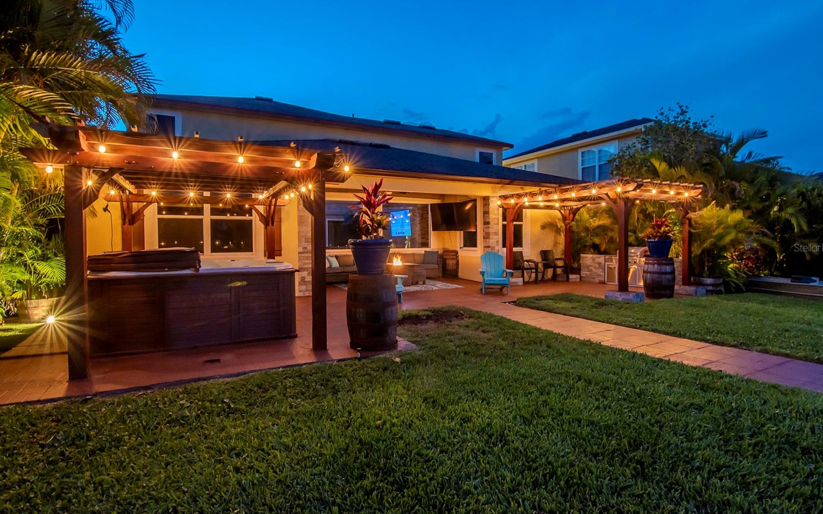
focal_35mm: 18
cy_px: 248
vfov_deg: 66.4
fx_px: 393
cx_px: 413
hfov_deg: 92.6
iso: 500
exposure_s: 1/1.25
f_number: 8
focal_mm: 11
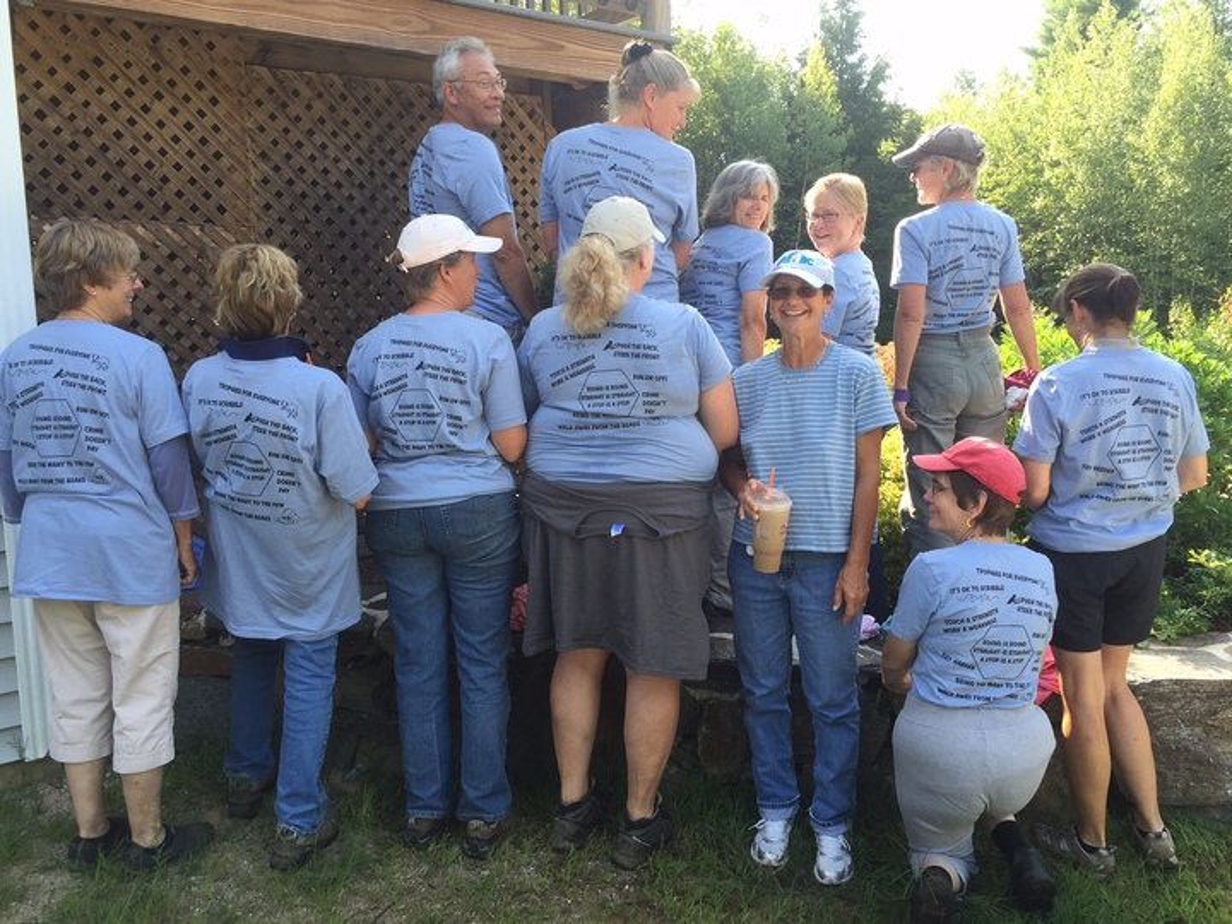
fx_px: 1032
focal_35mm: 29
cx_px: 616
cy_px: 462
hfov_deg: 61.7
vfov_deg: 48.2
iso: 32
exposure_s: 1/176
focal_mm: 4.15
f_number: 2.2
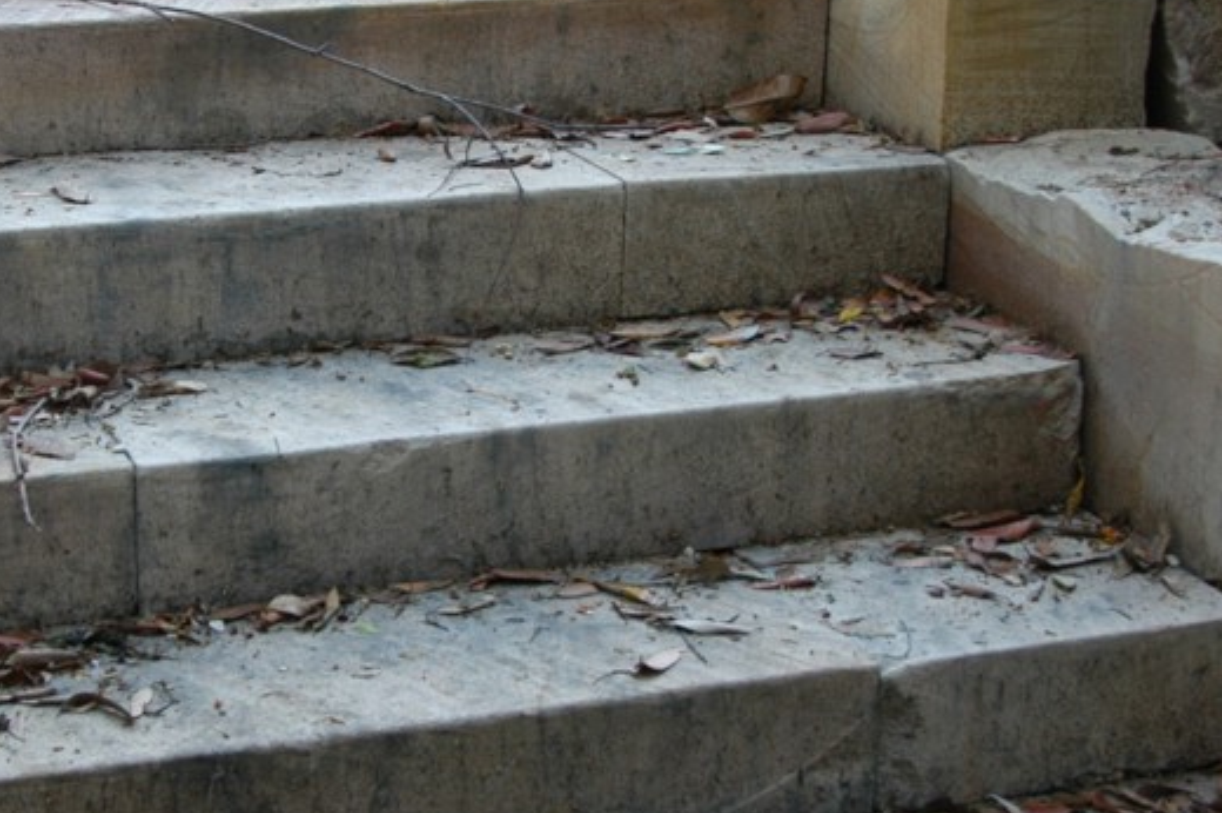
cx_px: 381
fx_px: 2816
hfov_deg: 24.3
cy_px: 338
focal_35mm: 83
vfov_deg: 16.4
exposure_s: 1/15
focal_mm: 24
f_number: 4
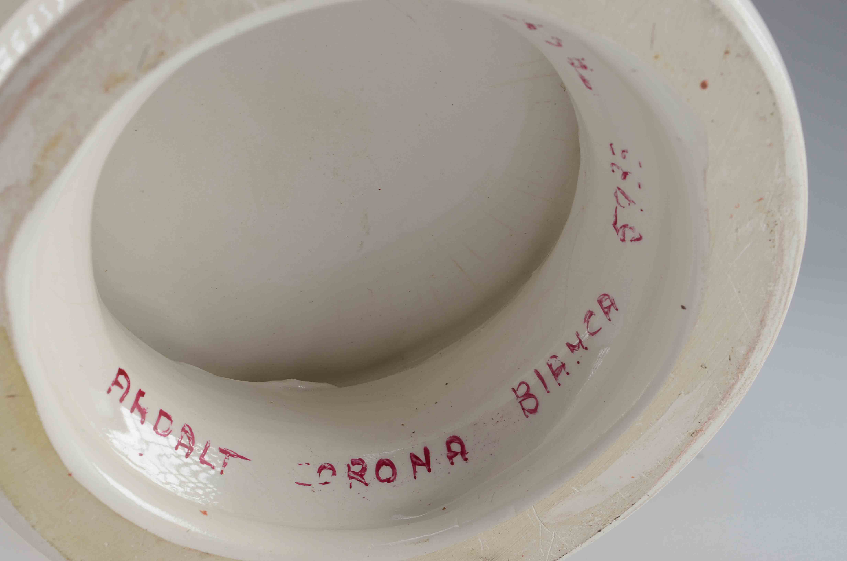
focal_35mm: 82
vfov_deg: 16.5
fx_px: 1937
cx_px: 424
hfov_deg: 24.7
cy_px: 280
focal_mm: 55
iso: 100
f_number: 14
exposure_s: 1/80
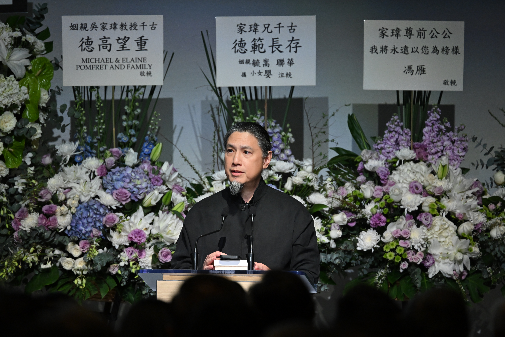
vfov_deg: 3.4
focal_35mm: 400
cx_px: 252
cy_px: 168
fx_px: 5611
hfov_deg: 5.2
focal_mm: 400
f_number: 5.6
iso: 4000
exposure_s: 1/200
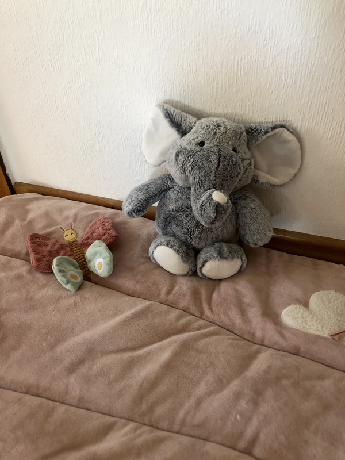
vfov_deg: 63.4
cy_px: 230
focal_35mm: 28
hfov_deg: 49.7
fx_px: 372
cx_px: 172
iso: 40
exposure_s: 1/17
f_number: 1.8
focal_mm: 3.99
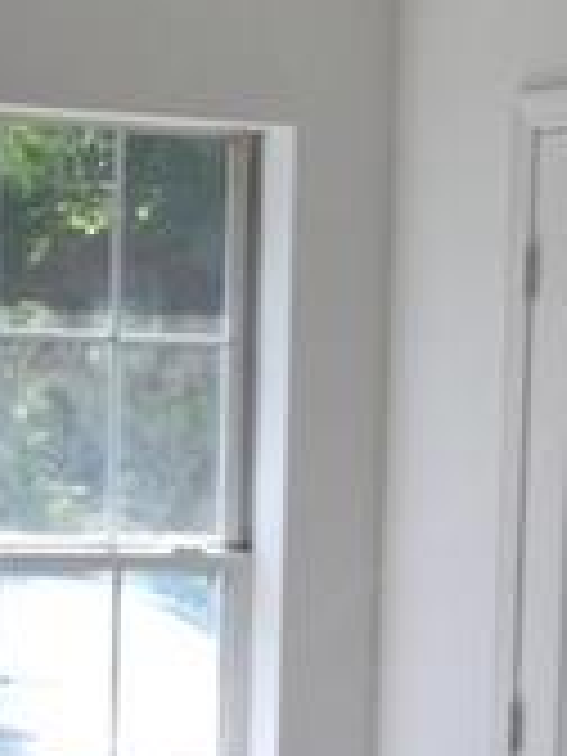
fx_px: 3101
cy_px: 882
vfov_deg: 13.5
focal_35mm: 142
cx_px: 135
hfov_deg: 10.4
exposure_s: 1/120
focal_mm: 3.3
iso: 25
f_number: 2.4
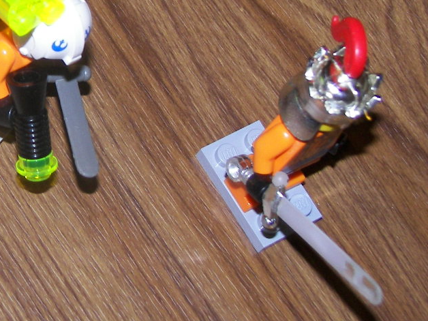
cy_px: 98
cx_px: 25
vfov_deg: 9.4
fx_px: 1941
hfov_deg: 12.5
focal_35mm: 157
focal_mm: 12.7
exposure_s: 1/40
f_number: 2.8
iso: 100
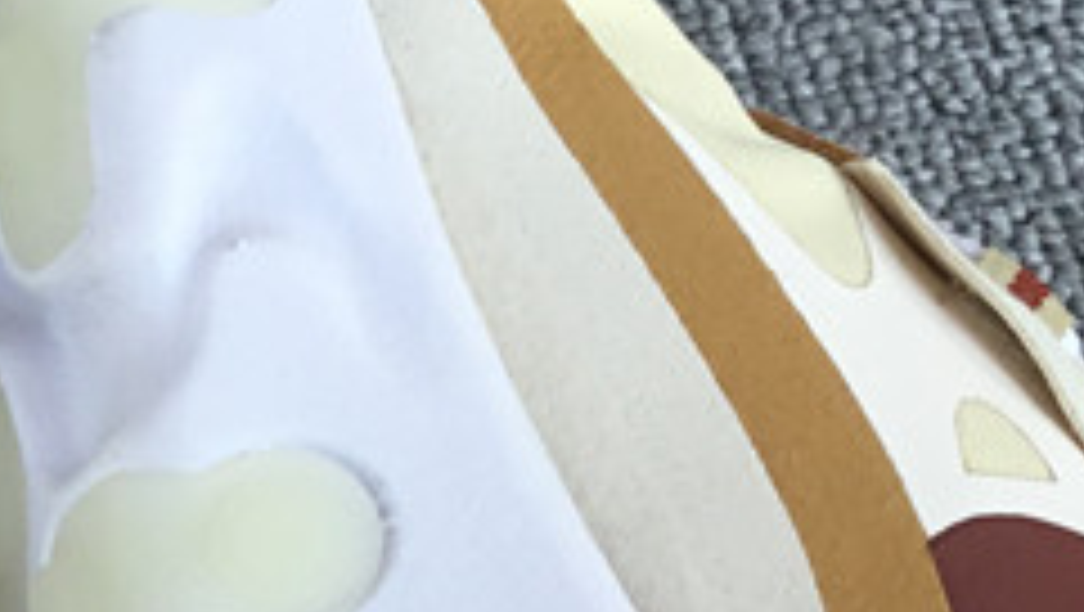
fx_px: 3624
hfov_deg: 16.7
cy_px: 493
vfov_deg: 9.6
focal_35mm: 126
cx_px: 27
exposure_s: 1/436
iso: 25
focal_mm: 3.3
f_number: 2.4
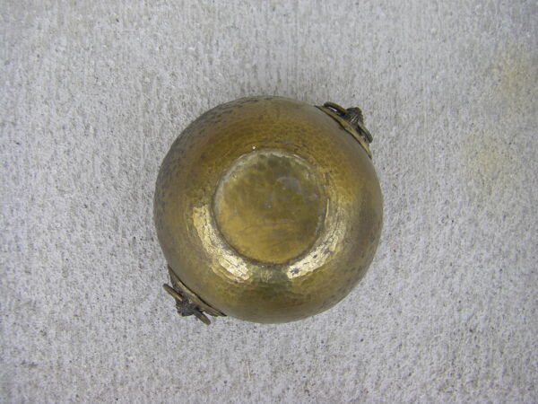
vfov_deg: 37.7
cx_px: 269
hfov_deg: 49.0
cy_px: 202
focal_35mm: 38
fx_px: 591
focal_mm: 6.3
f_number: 3.5
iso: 64
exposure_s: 1/100
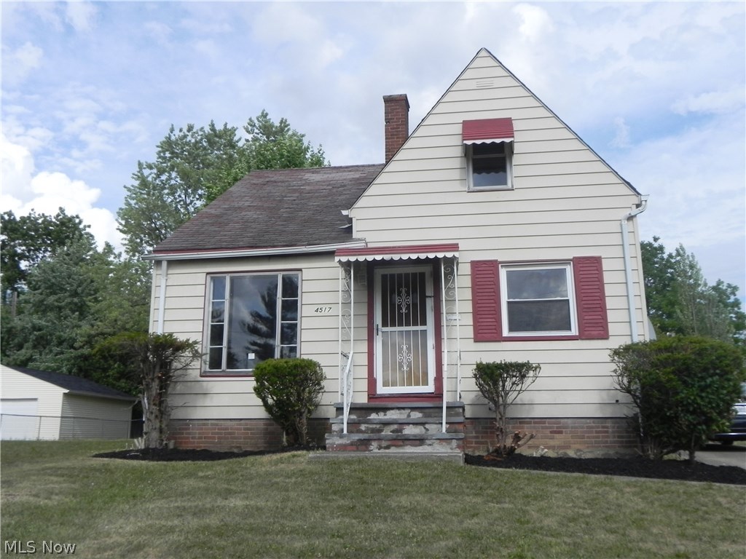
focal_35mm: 33
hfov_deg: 55.4
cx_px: 373
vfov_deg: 42.9
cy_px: 280
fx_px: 711
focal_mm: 5.9
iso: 160
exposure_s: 1/486
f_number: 7.1
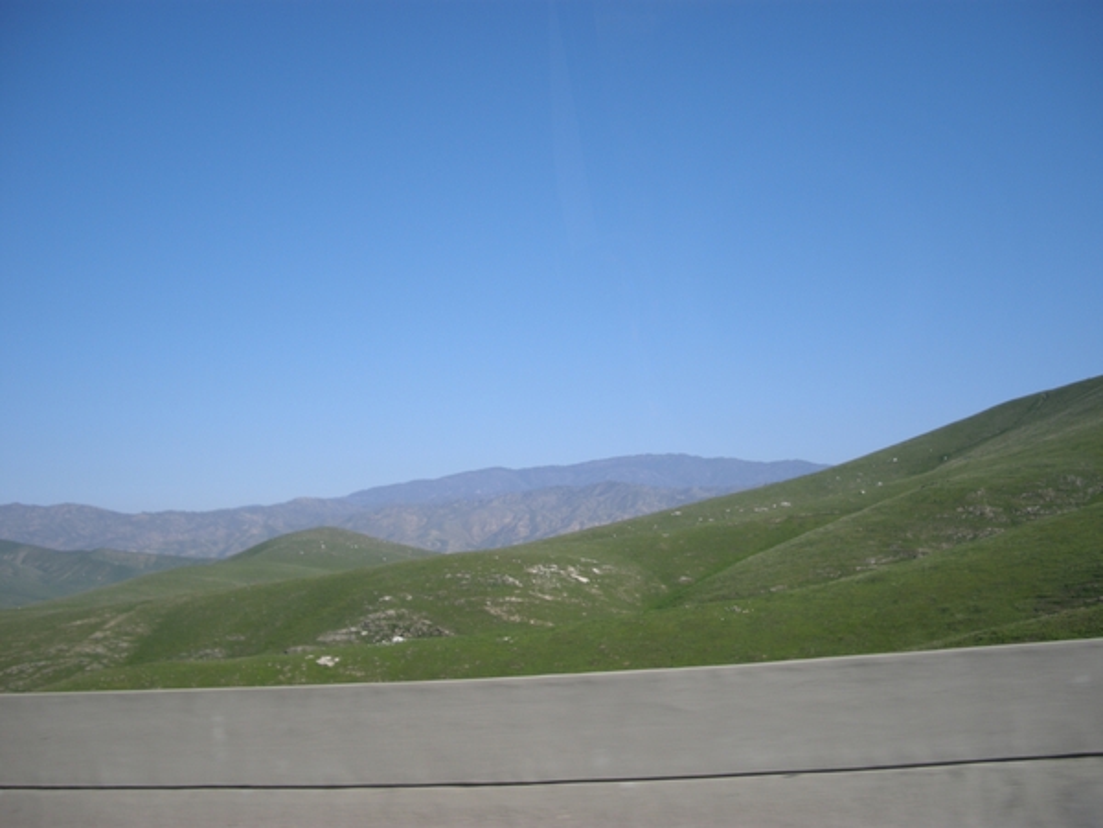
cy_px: 414
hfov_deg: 50.1
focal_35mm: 37
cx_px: 552
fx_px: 1179
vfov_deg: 38.7
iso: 64
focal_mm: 7.9
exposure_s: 1/276
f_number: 2.8
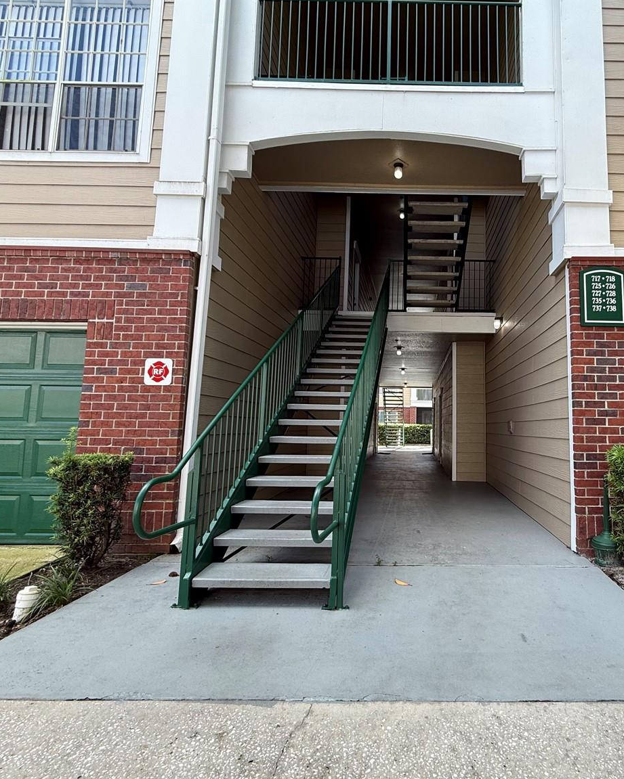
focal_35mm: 19
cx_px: 419
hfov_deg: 68.8
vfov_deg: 83.3
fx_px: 439
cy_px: 378
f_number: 2.2
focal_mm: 2.22
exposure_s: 1/164
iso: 64
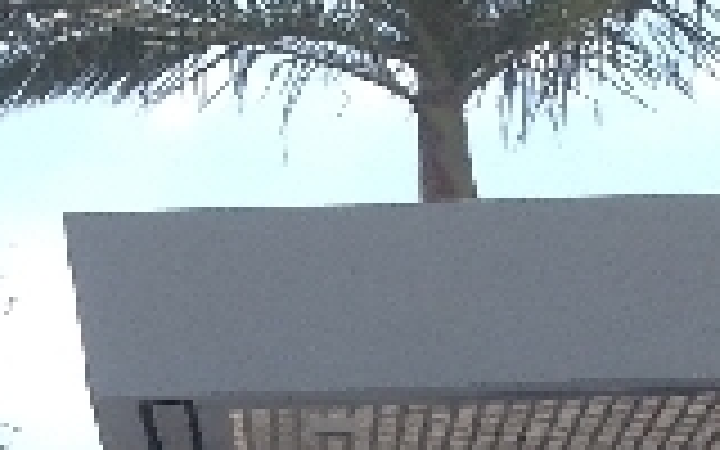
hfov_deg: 11.3
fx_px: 3630
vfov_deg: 6.5
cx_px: 428
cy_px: 1346
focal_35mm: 185
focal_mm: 4.28
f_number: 2.4
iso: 50
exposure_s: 1/1890
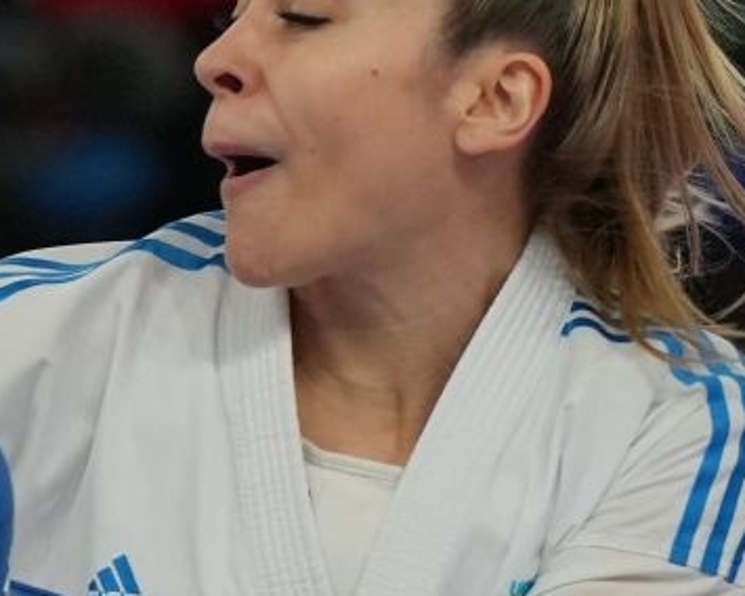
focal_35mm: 1426
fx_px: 31442
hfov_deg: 1.4
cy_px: 416
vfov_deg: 1.1
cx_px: 346
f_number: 2.8
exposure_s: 1/1000
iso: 1600
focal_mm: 200
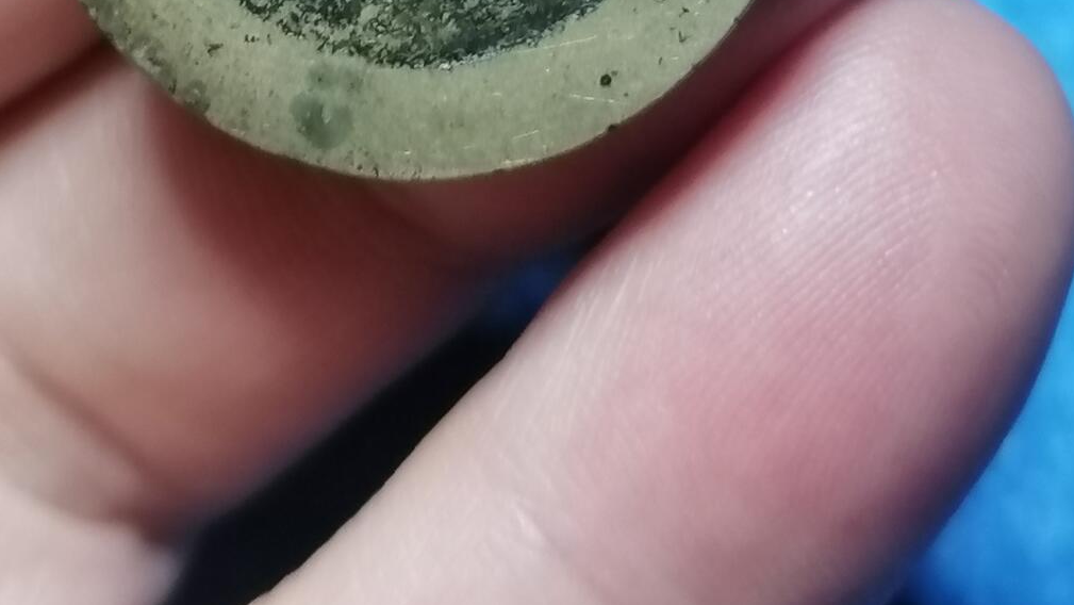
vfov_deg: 11.4
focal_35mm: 103
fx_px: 2934
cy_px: -195
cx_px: 461
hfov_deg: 20.7
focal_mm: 5.4
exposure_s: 1/33.3
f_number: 1.8
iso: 250
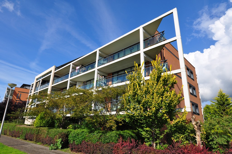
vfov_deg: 59.4
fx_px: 135
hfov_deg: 81.3
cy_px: 77
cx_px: 116
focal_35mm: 21
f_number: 11
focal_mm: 14
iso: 200
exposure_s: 1/400
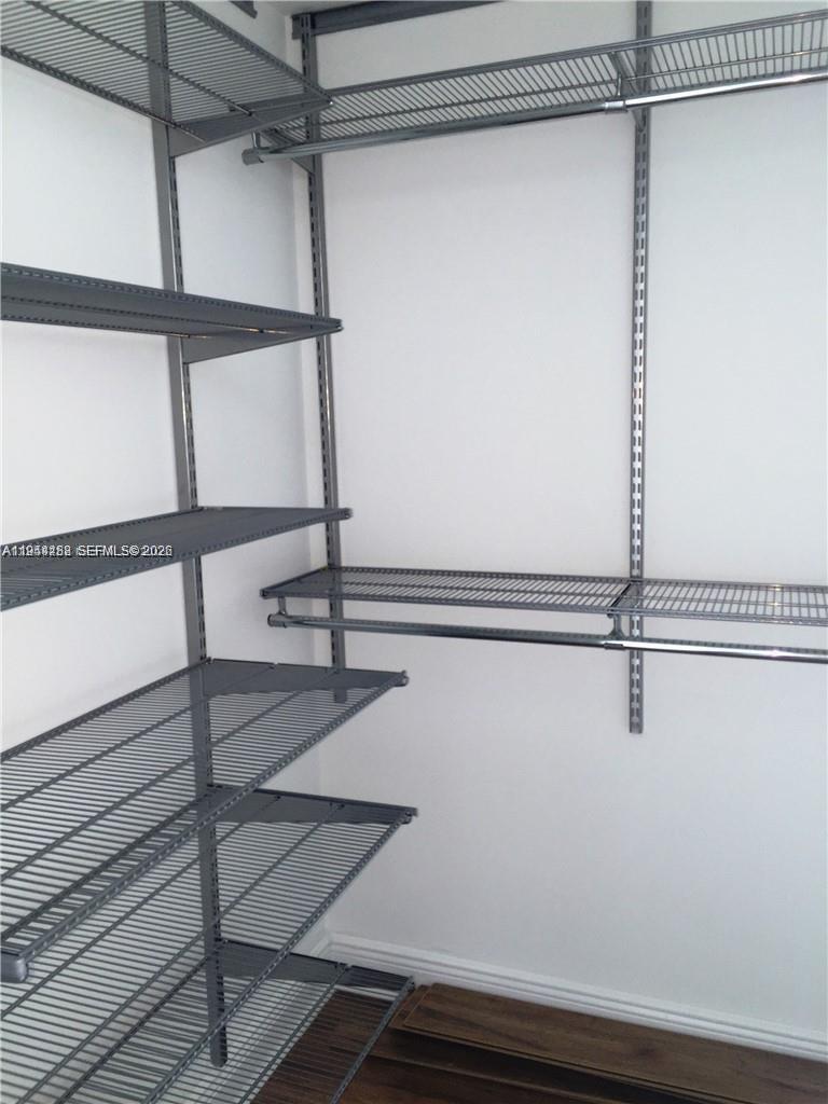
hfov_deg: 48.2
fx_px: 925
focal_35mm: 29
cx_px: 414
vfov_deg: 61.7
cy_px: 552
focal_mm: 4.15
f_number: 2.2
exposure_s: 1/30
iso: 40
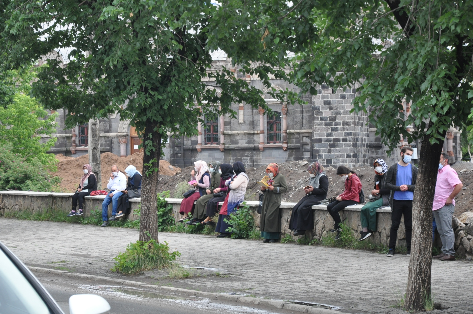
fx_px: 1929
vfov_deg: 9.3
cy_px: 157
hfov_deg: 14.0
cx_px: 236
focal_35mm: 147
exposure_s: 1/320
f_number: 9
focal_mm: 98
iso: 1000
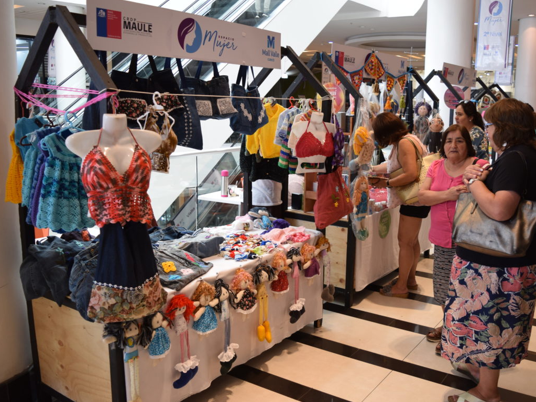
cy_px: 200
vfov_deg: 43.0
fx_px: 511
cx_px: 301
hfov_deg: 55.2
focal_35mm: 33
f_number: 4.5
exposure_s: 1/80
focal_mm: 20
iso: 400
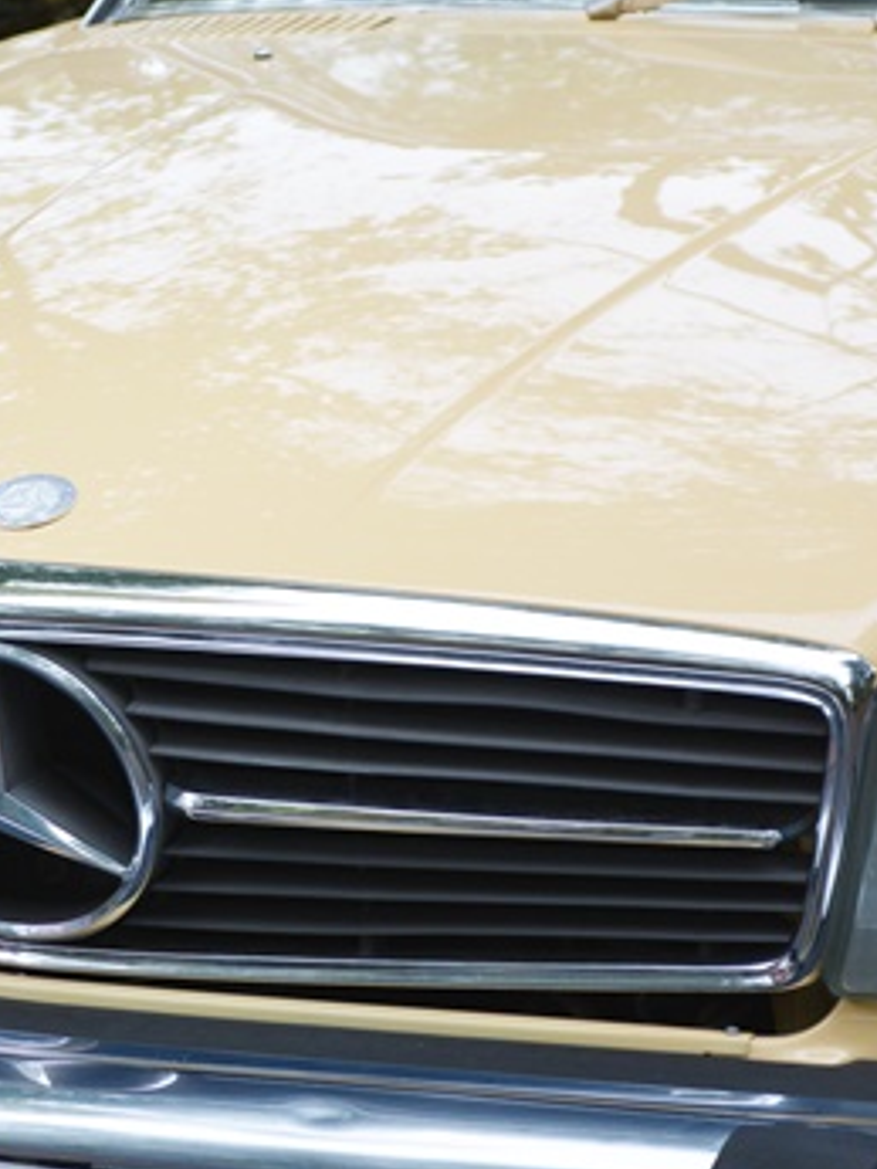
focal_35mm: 138
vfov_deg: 14.3
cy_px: 617
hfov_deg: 10.7
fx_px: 4653
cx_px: 112
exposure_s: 1/125
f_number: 5.6
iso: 360
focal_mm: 55
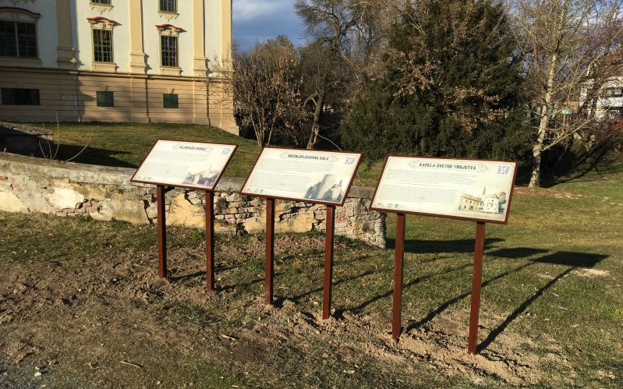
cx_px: 310
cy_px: 208
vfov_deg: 40.6
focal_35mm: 31
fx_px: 526
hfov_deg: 61.2
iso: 25
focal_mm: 4.15
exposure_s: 1/1709
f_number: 2.2
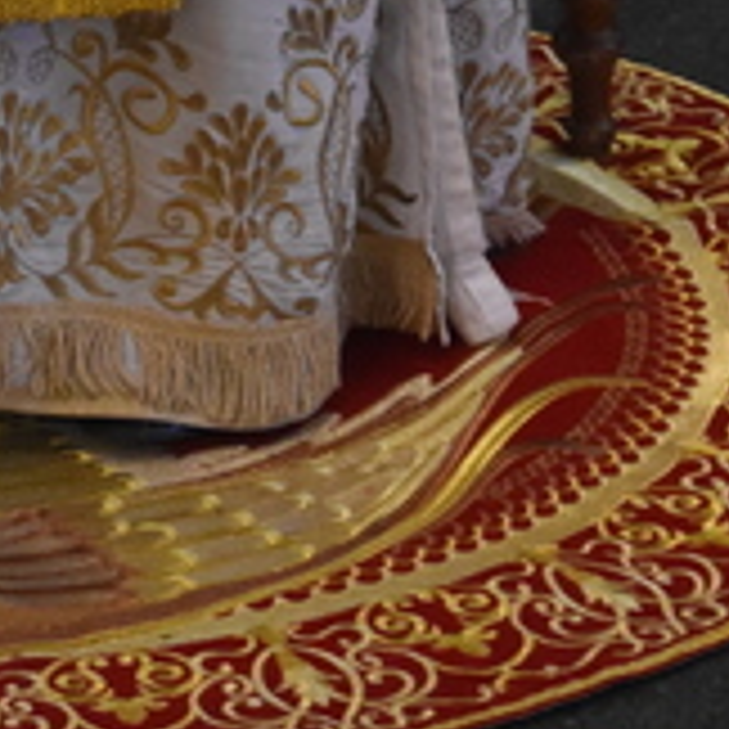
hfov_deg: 6.3
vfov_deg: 5.9
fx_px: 6567
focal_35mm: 276
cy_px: -1480
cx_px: -34
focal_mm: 35
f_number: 3.3
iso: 2800
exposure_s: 1/60
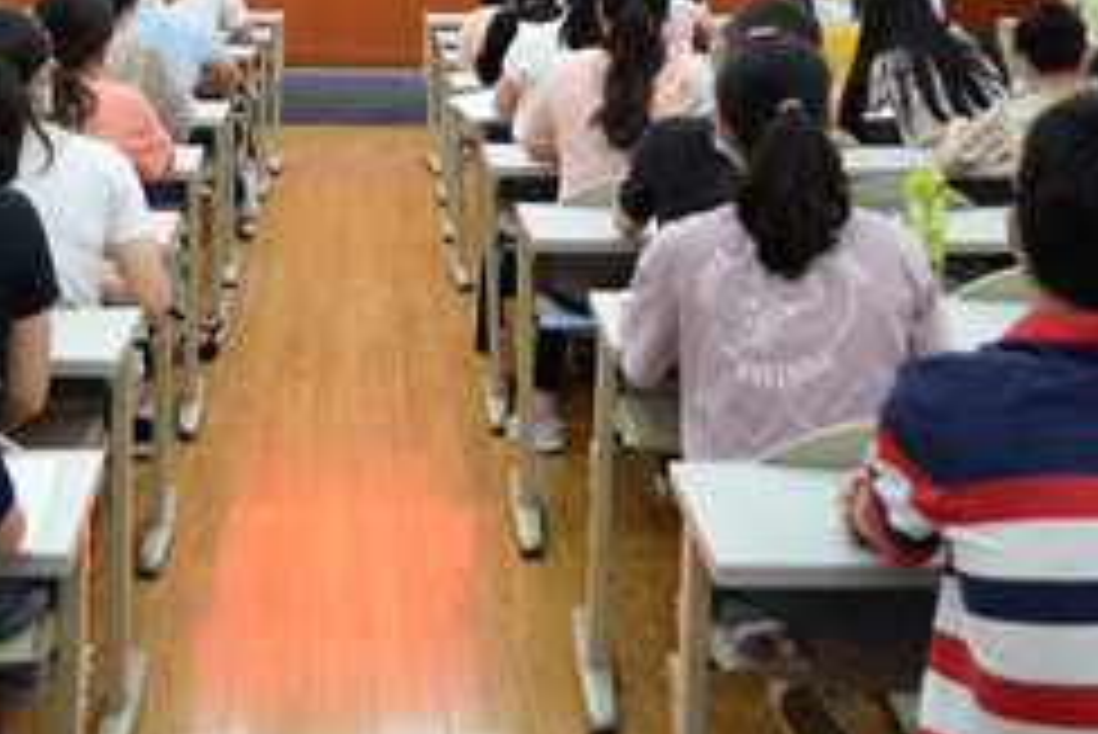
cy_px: -128
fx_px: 1923
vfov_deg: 20.3
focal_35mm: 63
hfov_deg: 31.6
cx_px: 356
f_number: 3.5
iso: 320
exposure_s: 1/25
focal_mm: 24
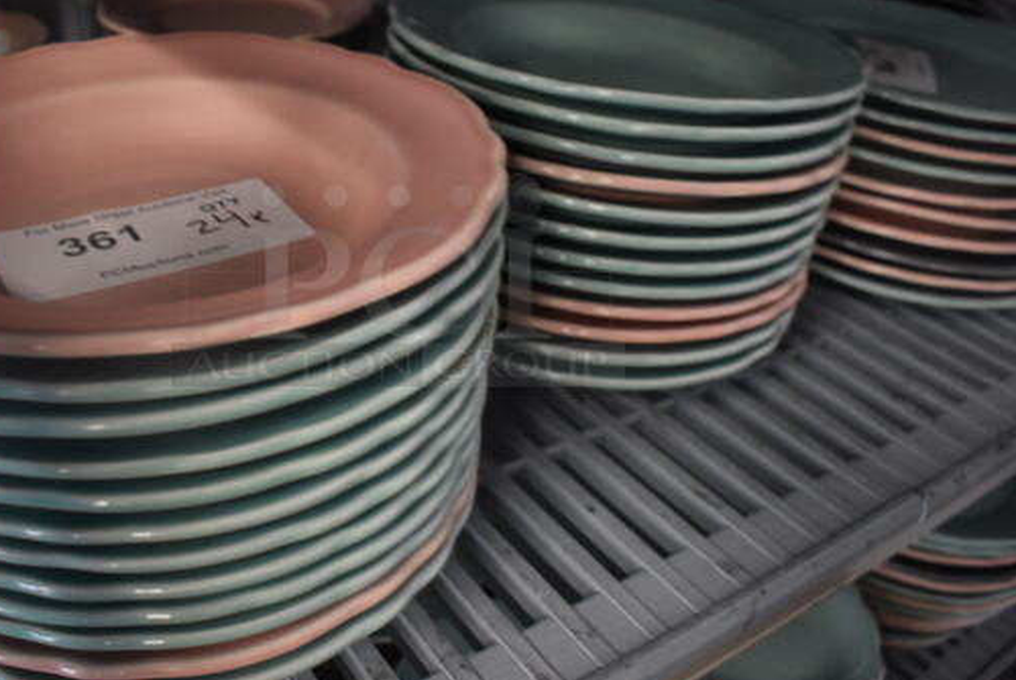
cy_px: 279
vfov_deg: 39.9
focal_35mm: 33
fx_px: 932
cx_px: 399
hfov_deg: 56.7
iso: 1800
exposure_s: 1/60
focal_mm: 18
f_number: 4
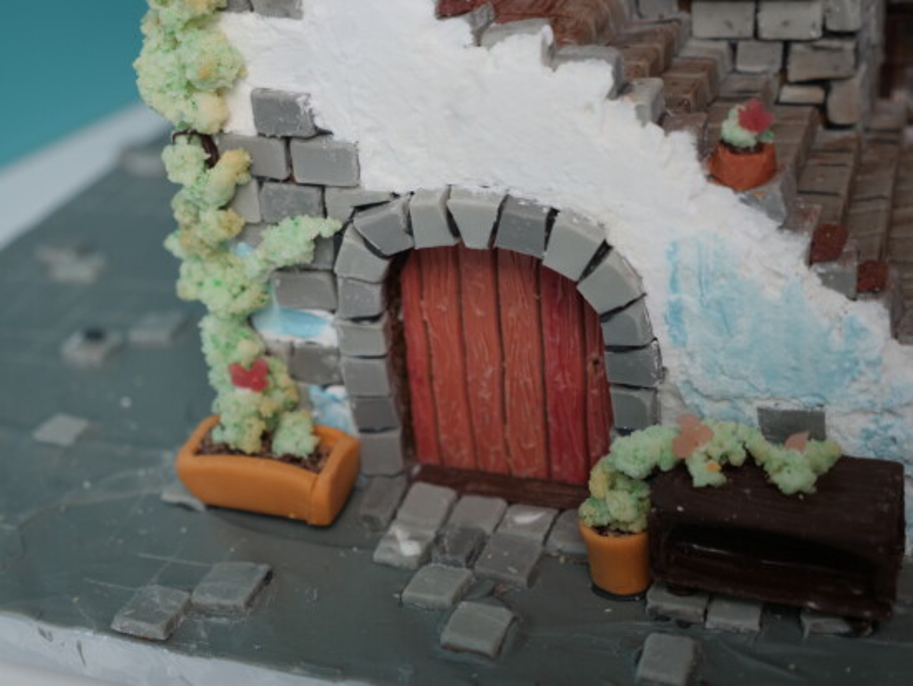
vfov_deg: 28.1
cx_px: 456
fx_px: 1372
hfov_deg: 36.8
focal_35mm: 52
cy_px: 343
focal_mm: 26
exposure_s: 1/50
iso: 200
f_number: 2.8
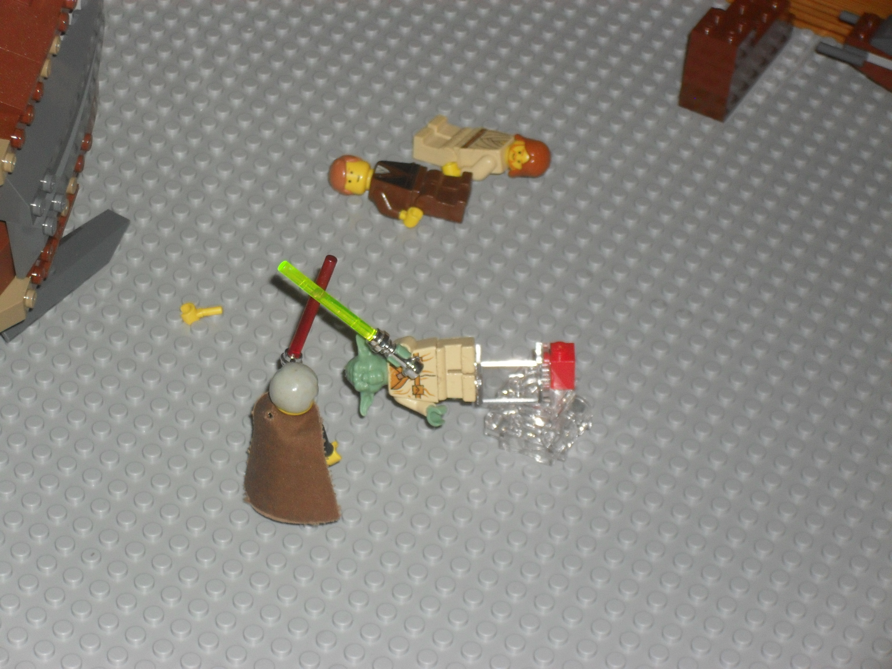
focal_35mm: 105
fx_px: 2706
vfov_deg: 14.1
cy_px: 334
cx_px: 446
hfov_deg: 18.7
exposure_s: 1/60
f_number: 5.8
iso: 200
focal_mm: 18.9
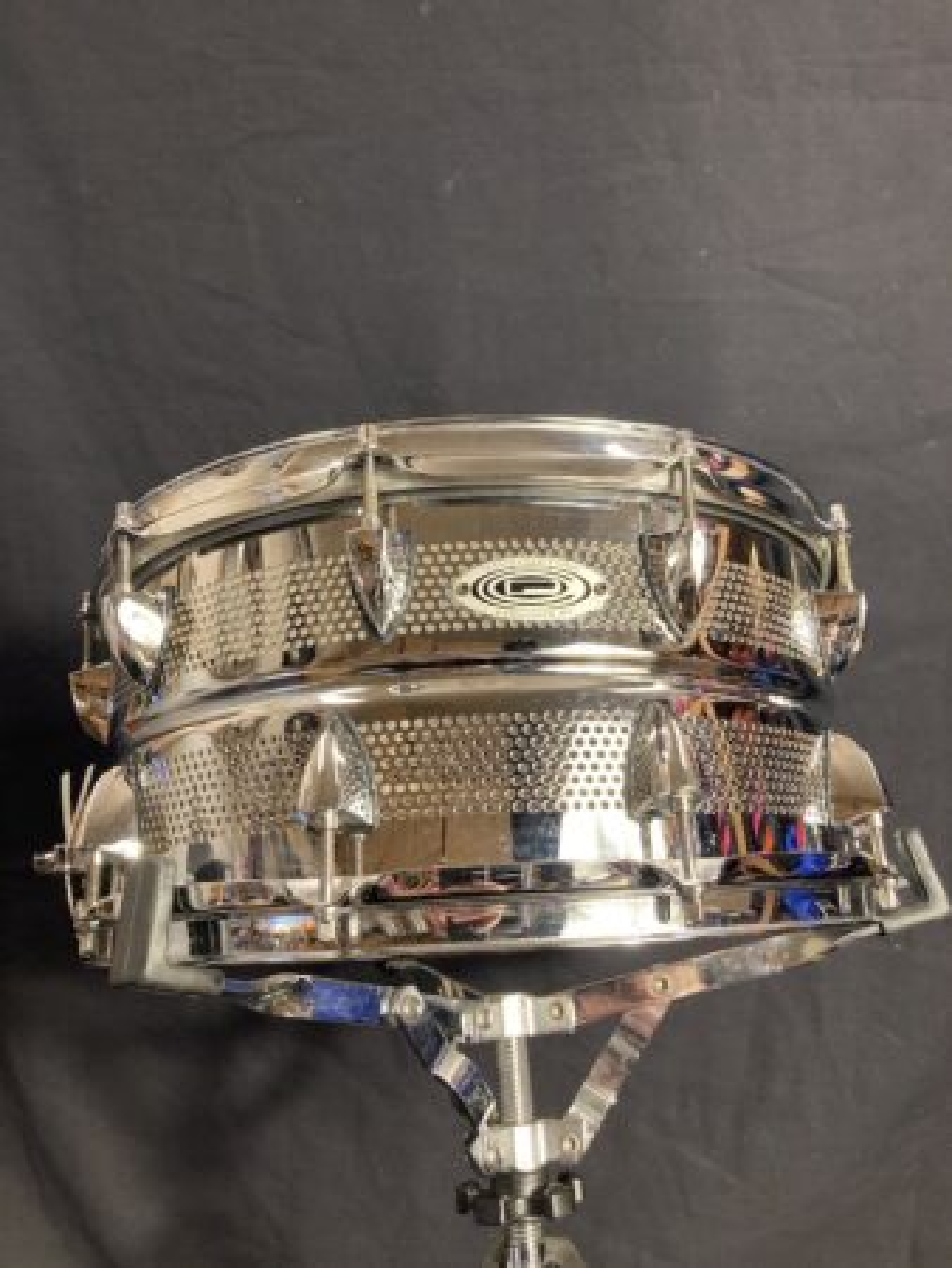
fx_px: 1026
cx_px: 476
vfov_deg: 63.4
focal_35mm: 28
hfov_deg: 49.8
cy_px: 634
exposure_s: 1/60
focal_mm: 3.99
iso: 250
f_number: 1.8
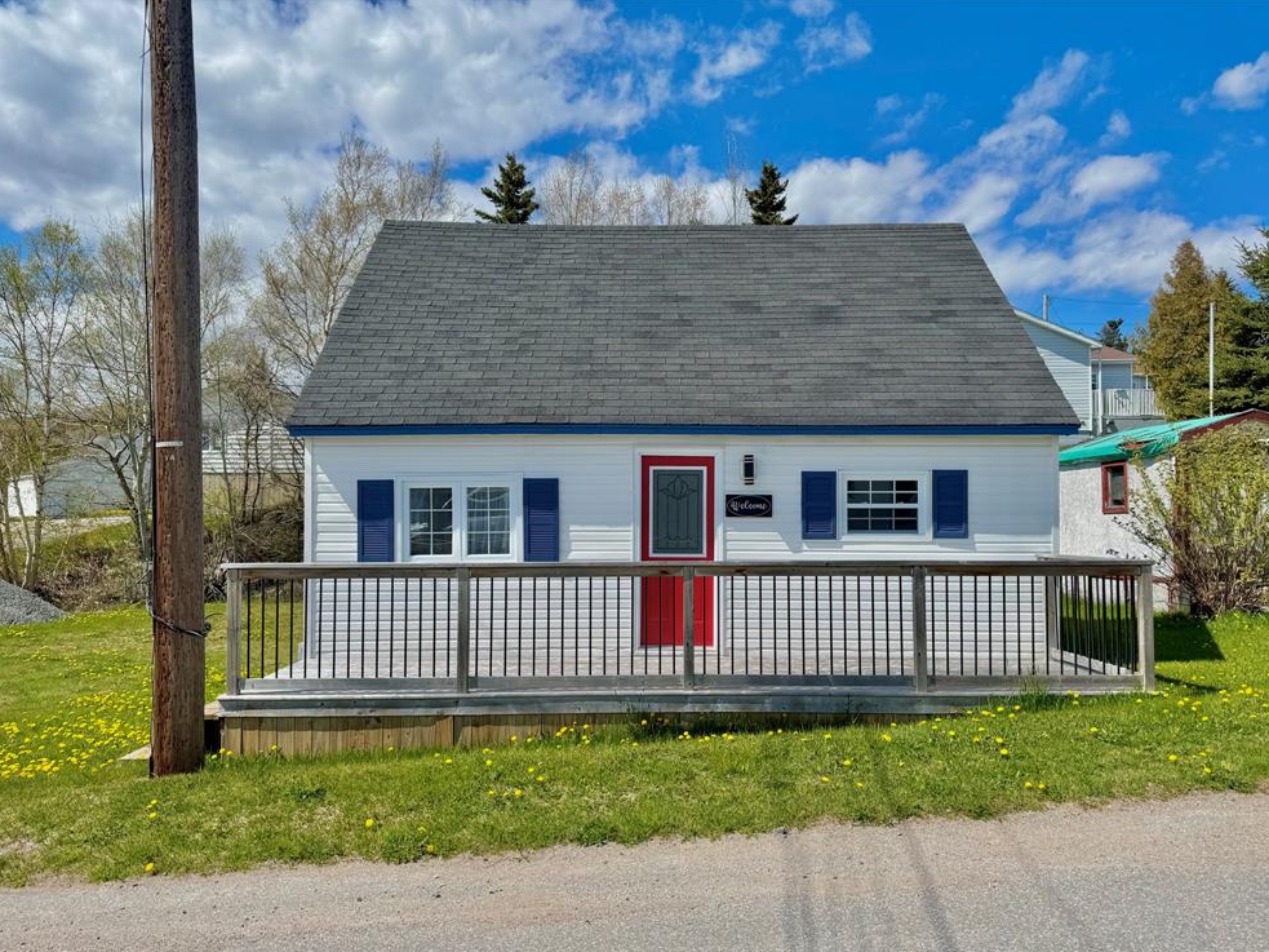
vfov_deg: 54.9
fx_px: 916
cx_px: 648
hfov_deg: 69.4
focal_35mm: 25
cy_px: 493
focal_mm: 6.76
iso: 80
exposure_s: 1/7092
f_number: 1.78
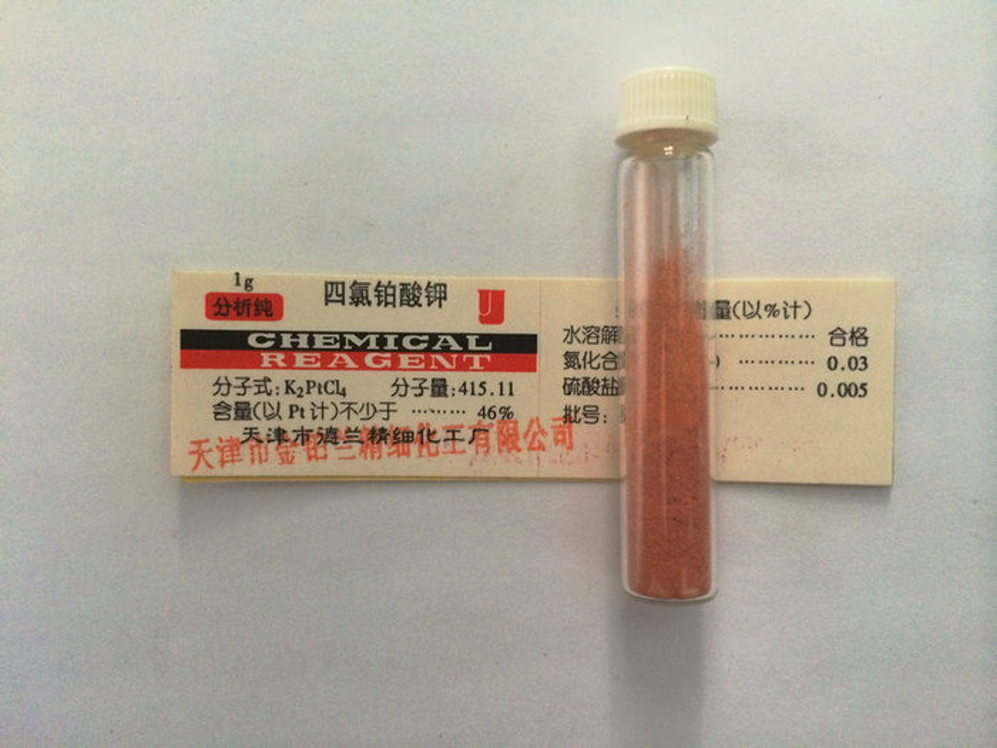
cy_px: 374
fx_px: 864
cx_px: 498
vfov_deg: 46.8
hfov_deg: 60.0
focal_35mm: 30
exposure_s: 1/24
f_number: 2.2
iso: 320
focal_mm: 4.12
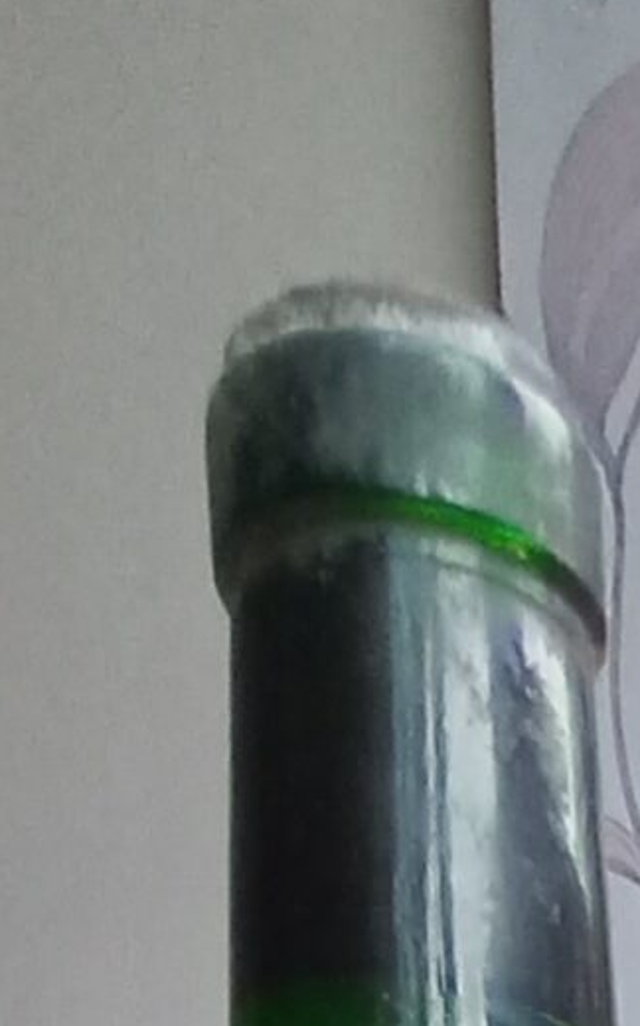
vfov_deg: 16.6
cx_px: 1069
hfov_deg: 16.6
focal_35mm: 68
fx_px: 1899
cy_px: 2295
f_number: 2.2
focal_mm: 1.13
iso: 64
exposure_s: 1/100
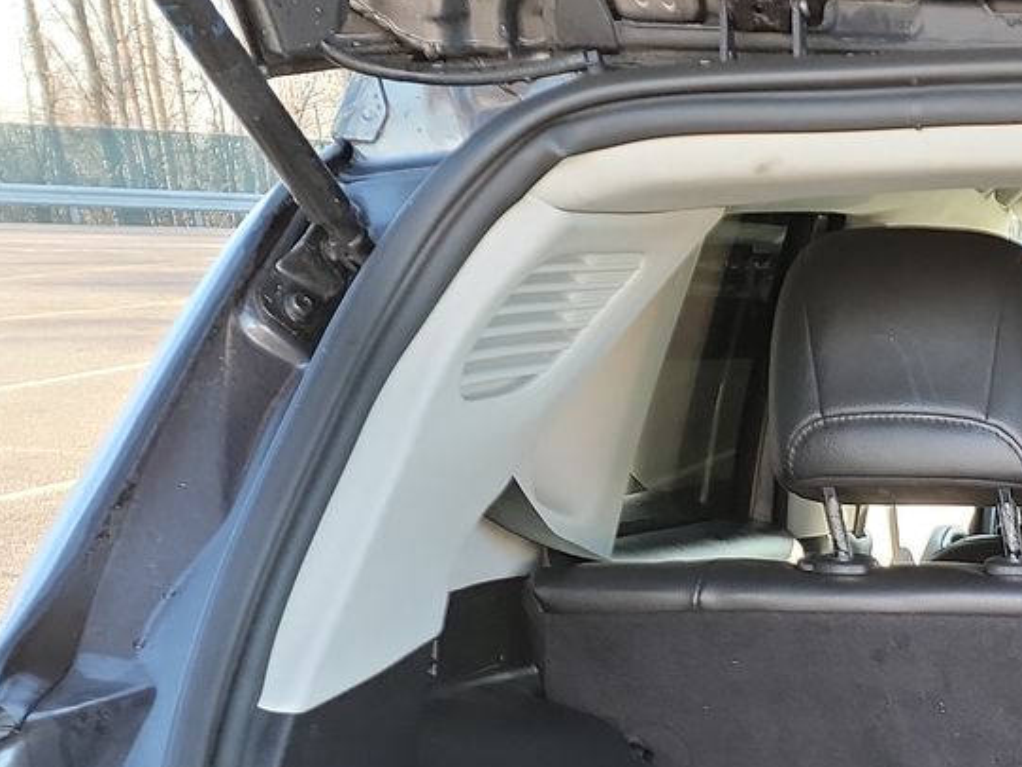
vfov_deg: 18.7
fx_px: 2097
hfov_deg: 23.4
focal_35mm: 71
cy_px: 1098
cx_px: 1413
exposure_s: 1/59
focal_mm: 6.7
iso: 165
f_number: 1.8
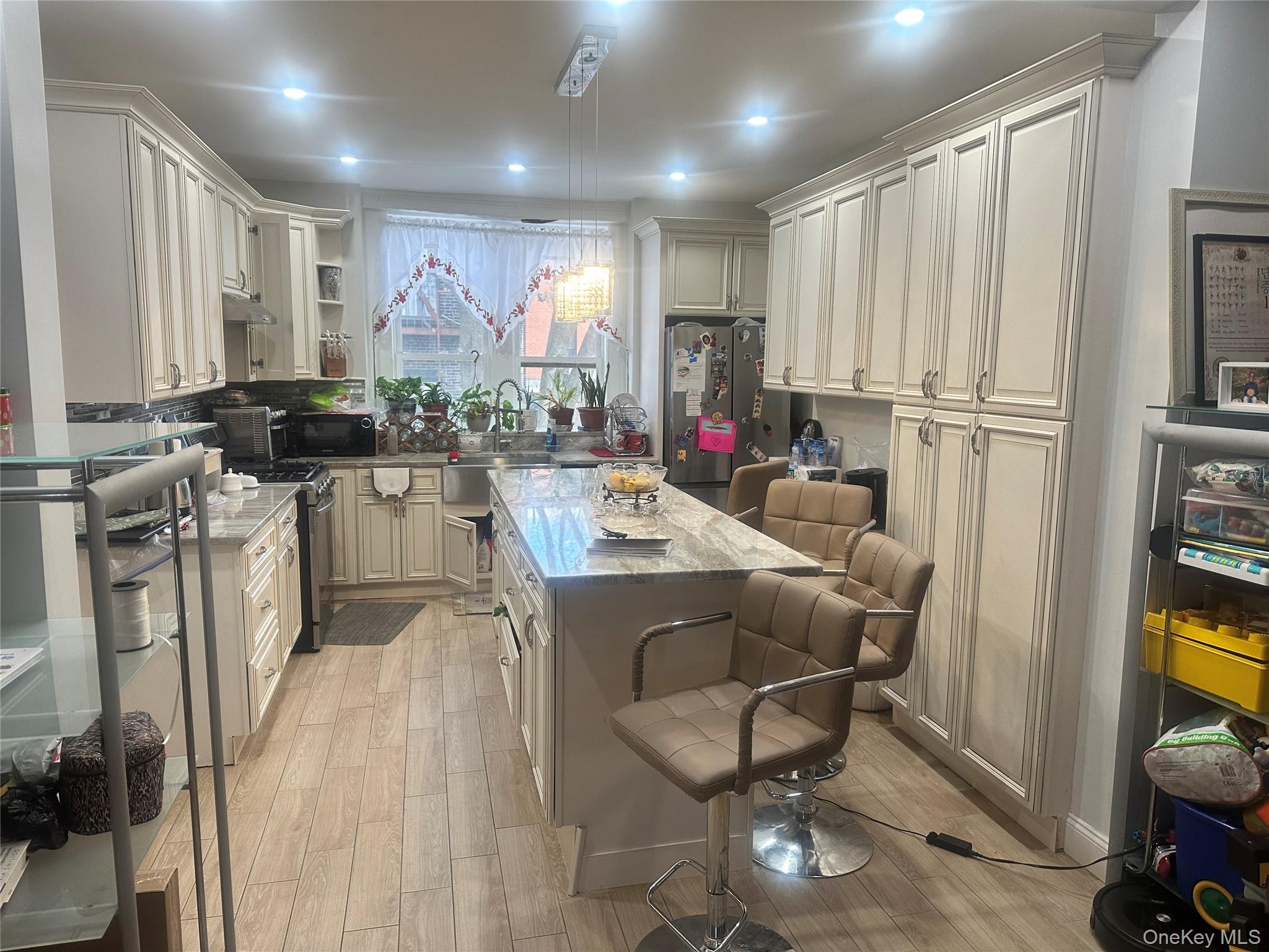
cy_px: 476
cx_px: 634
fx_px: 880
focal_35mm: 24
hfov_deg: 71.6
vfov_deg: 56.8
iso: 125
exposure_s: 1/120
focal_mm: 6.86
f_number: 1.78
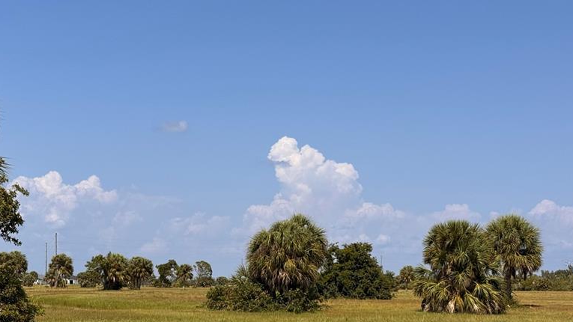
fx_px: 1063
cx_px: 225
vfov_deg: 17.1
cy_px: 264
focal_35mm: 70
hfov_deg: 30.1
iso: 64
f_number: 1.78
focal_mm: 6.76
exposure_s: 1/5376
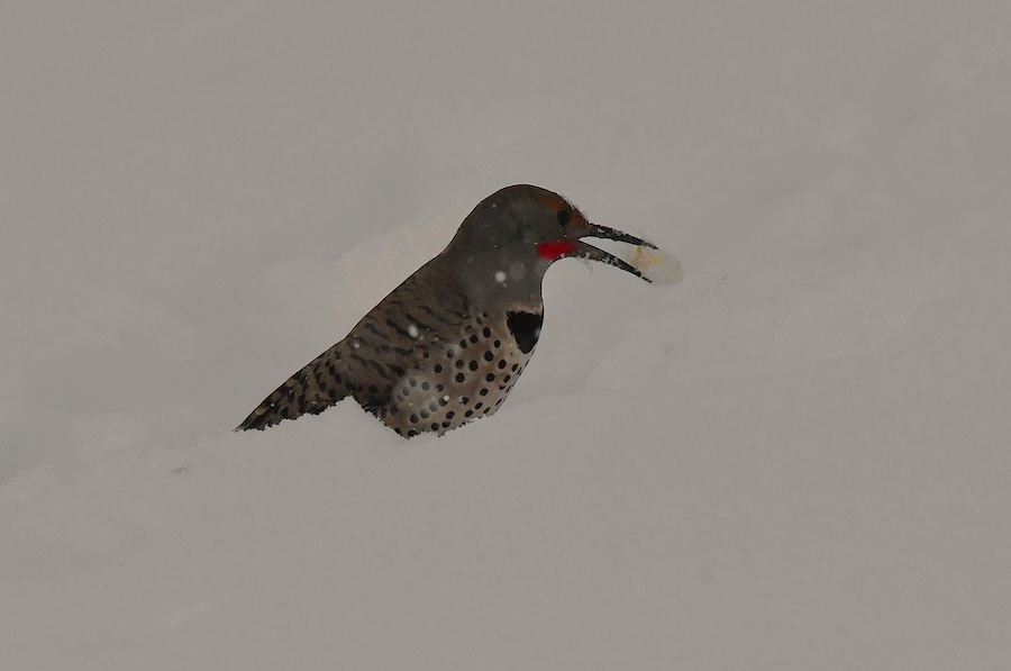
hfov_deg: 2.8
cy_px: 336
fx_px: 21029
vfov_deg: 1.8
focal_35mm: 750
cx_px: 506
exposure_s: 1/2000
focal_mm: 500
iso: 1600
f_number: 11
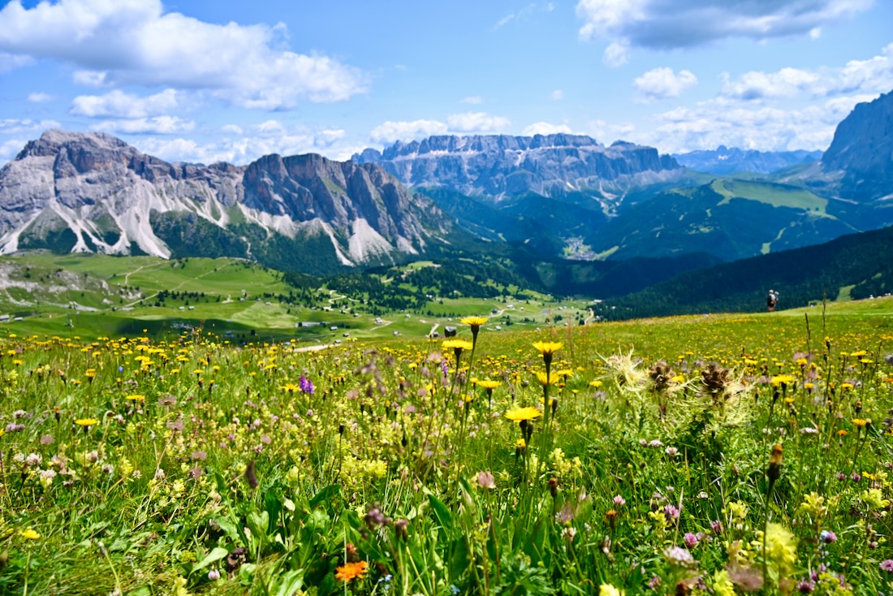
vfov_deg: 53.2
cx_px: 446
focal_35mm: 24
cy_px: 298
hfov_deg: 73.7
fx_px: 595
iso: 100
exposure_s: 1/400
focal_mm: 24
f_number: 7.1
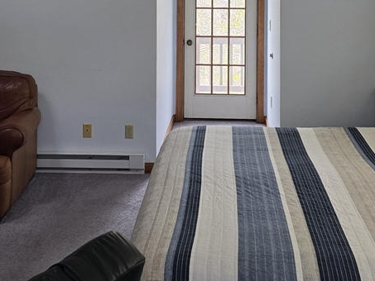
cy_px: -12
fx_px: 563
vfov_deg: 26.3
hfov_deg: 36.8
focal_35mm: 52
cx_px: 197
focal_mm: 6.3
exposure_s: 1/180
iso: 100
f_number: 1.7
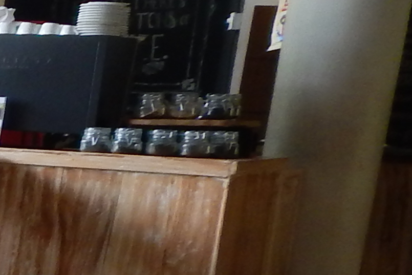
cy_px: 431
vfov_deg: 10.1
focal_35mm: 131
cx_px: -751
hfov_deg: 11.2
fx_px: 1499
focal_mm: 4
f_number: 3
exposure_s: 1/30
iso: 125
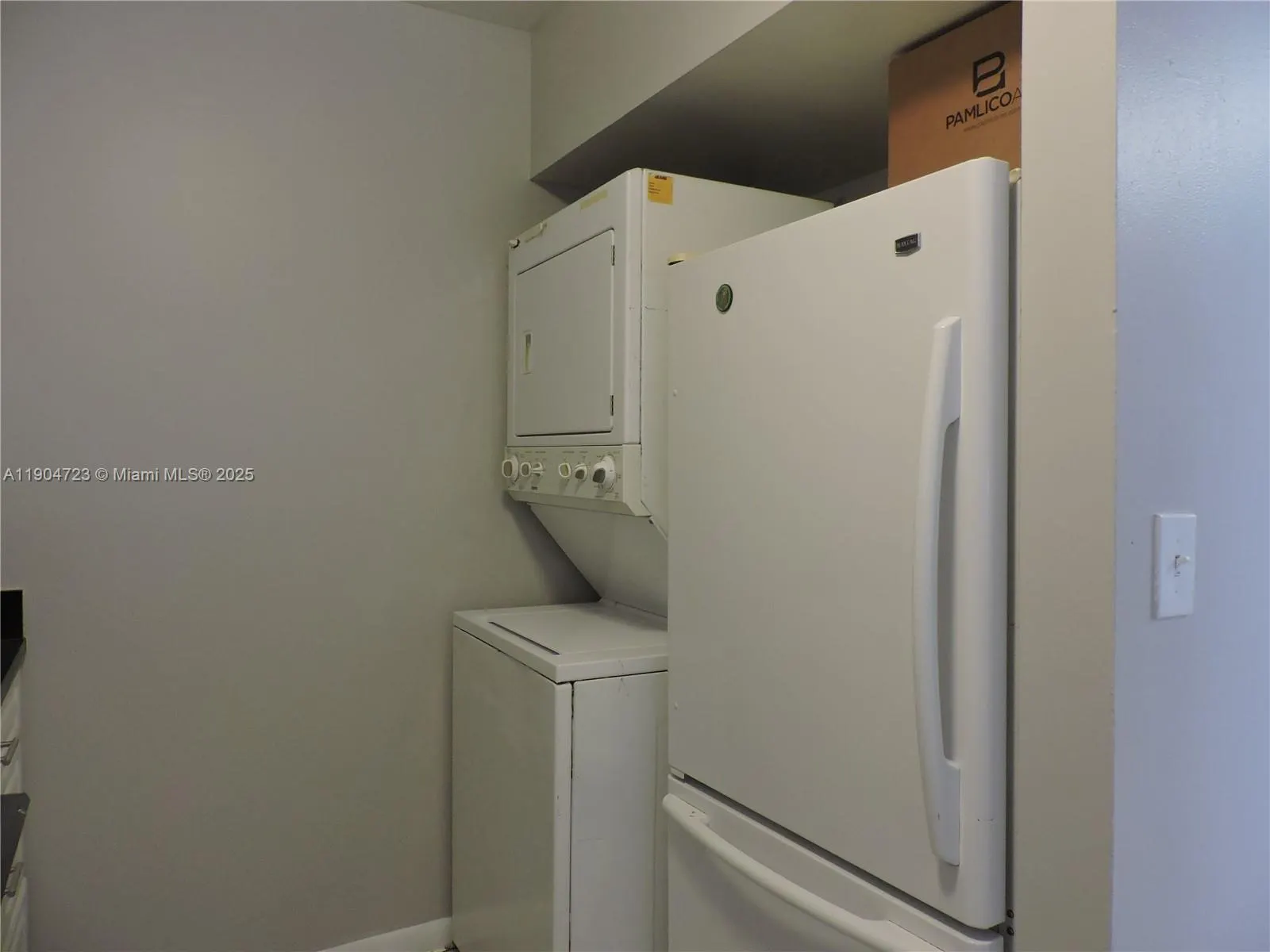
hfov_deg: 71.6
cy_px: 476
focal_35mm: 24
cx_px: 635
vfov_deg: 56.8
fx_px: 881
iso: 400
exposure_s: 1/30
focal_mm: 4.3
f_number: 3
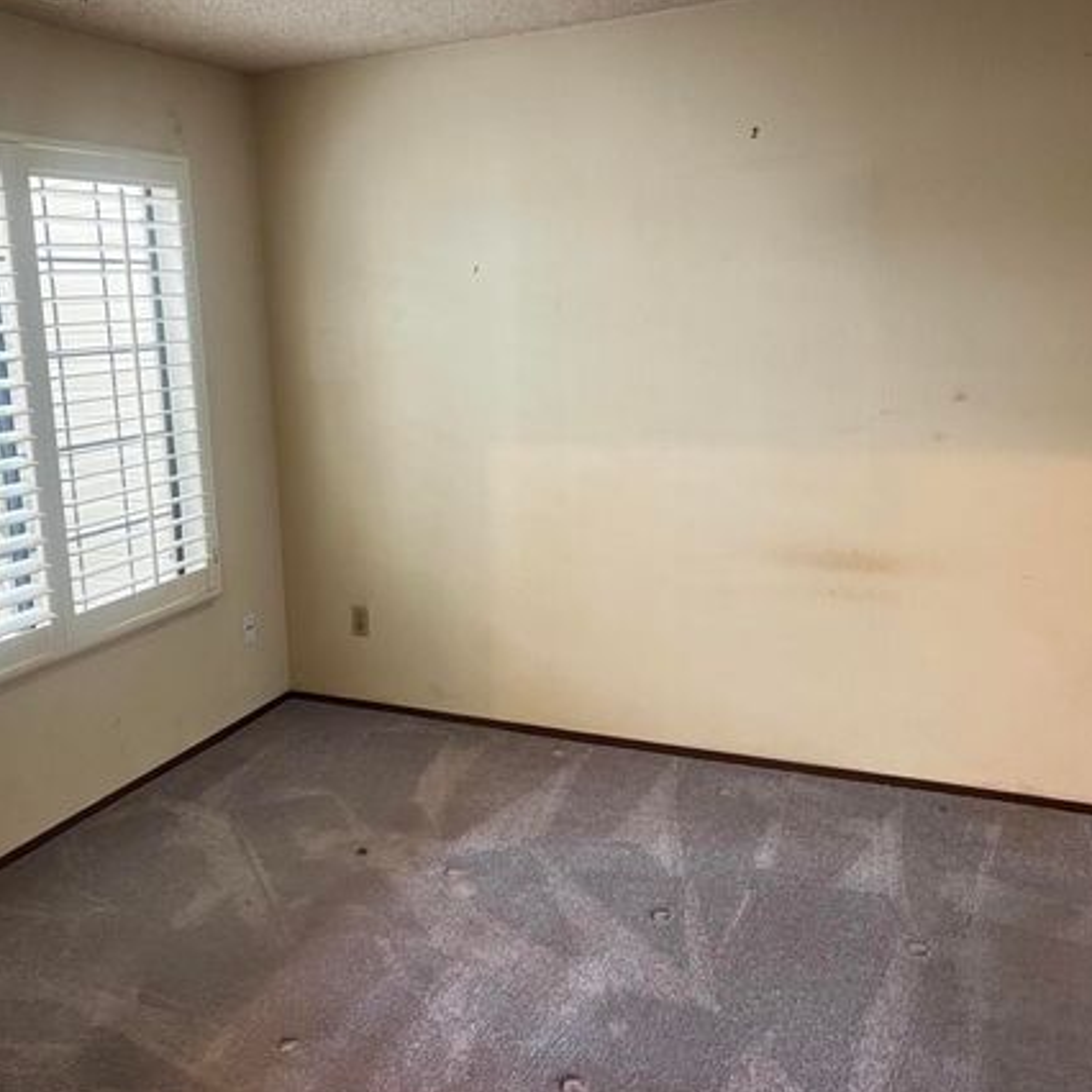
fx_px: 1142
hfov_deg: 50.4
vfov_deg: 51.1
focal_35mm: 32
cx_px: 390
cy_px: 545
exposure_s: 1/30
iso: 500
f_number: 1.5
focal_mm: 5.7
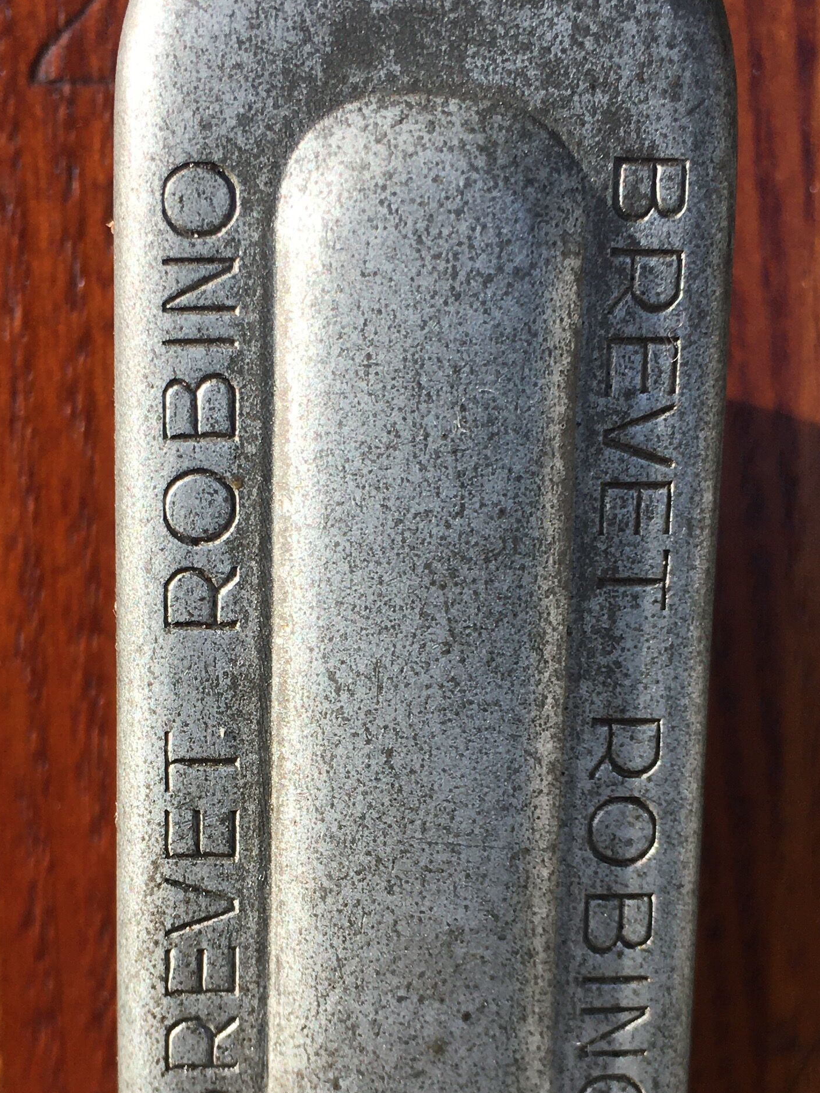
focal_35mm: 62
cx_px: 381
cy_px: 795
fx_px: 1959
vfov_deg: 30.8
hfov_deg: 23.6
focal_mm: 4.15
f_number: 2.2
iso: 25
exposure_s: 1/651
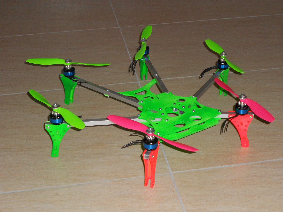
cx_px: 142
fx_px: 540
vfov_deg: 22.3
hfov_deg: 29.4
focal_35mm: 66
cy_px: 106
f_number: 5.3
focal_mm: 11.6
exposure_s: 1/60
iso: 200
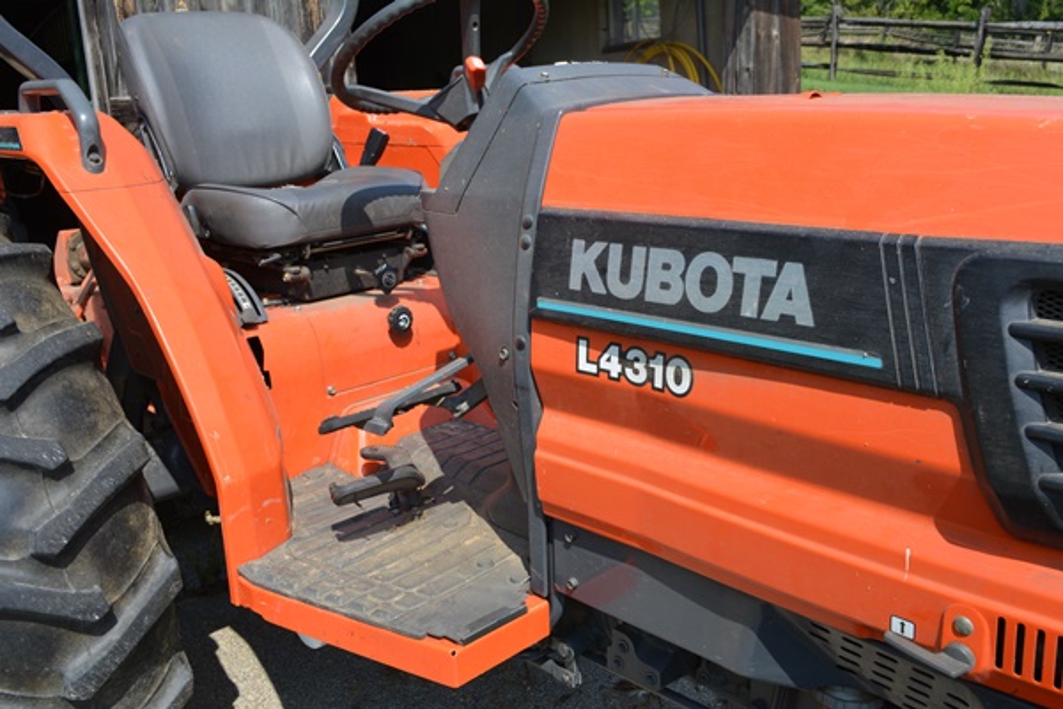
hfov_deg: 57.2
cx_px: 532
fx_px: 974
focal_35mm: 33
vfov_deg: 40.0
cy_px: 354
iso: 160
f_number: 8
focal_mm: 22
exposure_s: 1/250
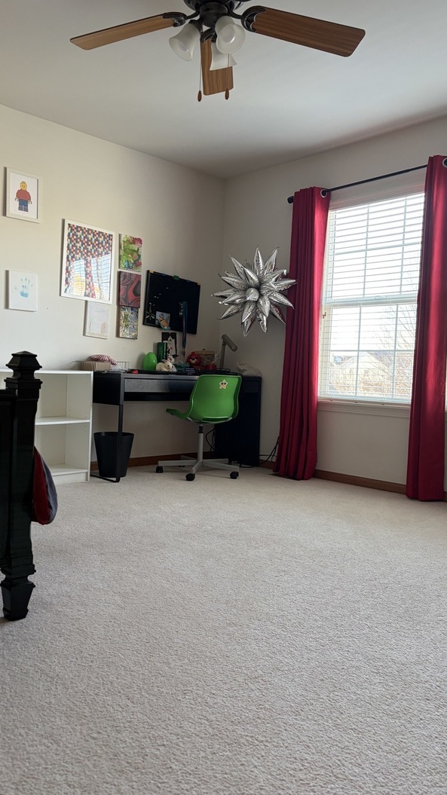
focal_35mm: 29
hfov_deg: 40.0
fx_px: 611
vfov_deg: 66.1
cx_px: 185
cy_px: 395
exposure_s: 1/94
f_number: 1.6
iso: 125
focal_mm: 5.96
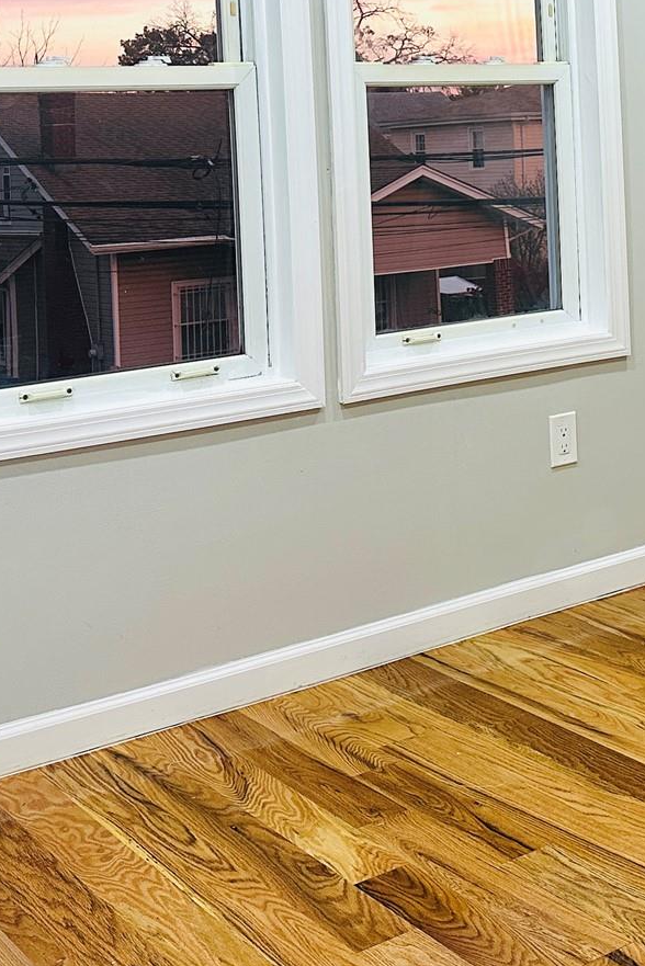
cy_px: 126
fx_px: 1557
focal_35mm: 58
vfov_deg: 33.0
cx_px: 669
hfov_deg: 22.4
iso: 200
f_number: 1.78
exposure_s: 1/120
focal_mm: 6.86
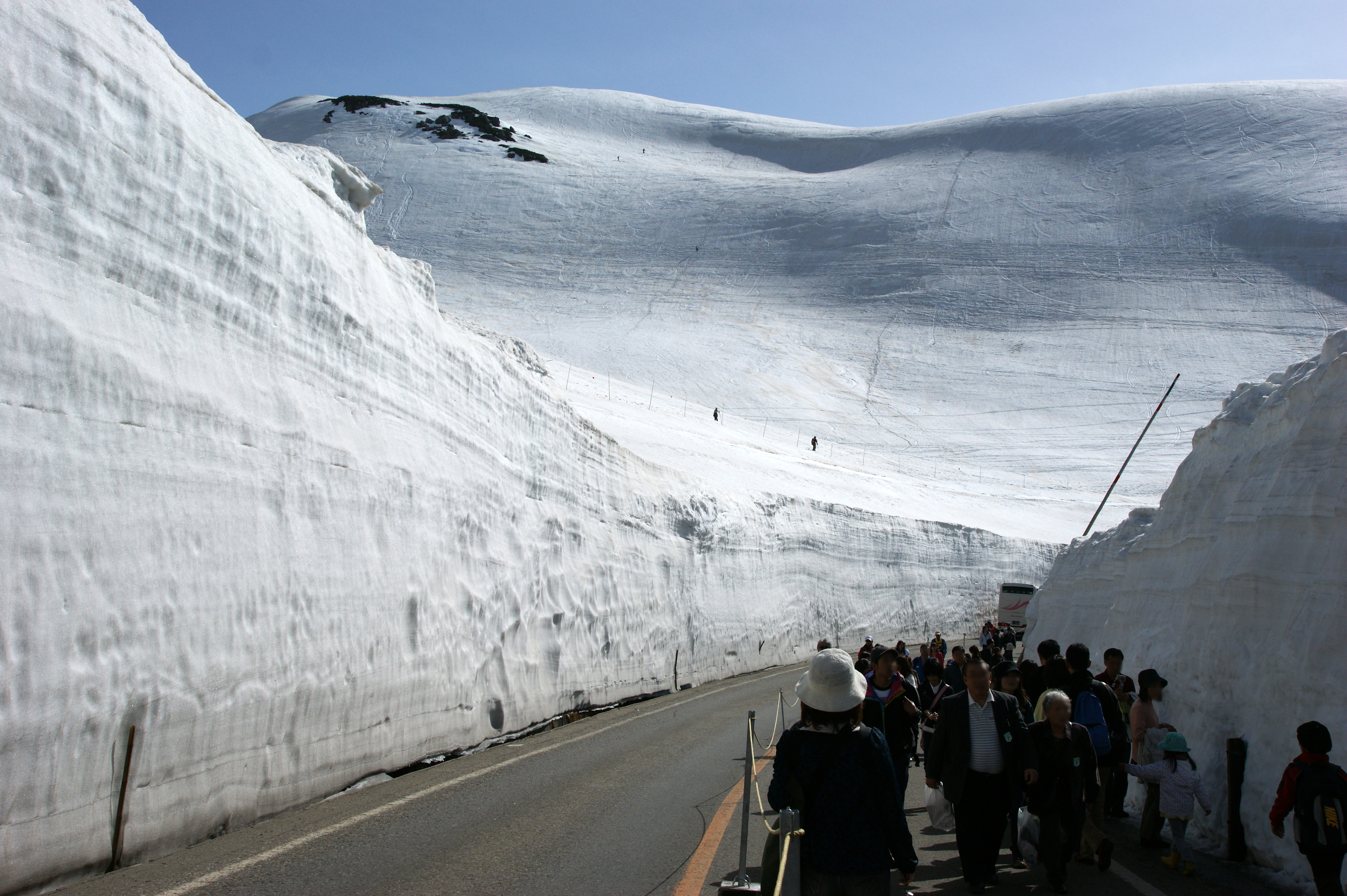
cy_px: 448
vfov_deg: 36.8
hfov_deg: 53.2
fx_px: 1346
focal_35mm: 36
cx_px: 674
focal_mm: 24
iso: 100
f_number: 9
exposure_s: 1/400
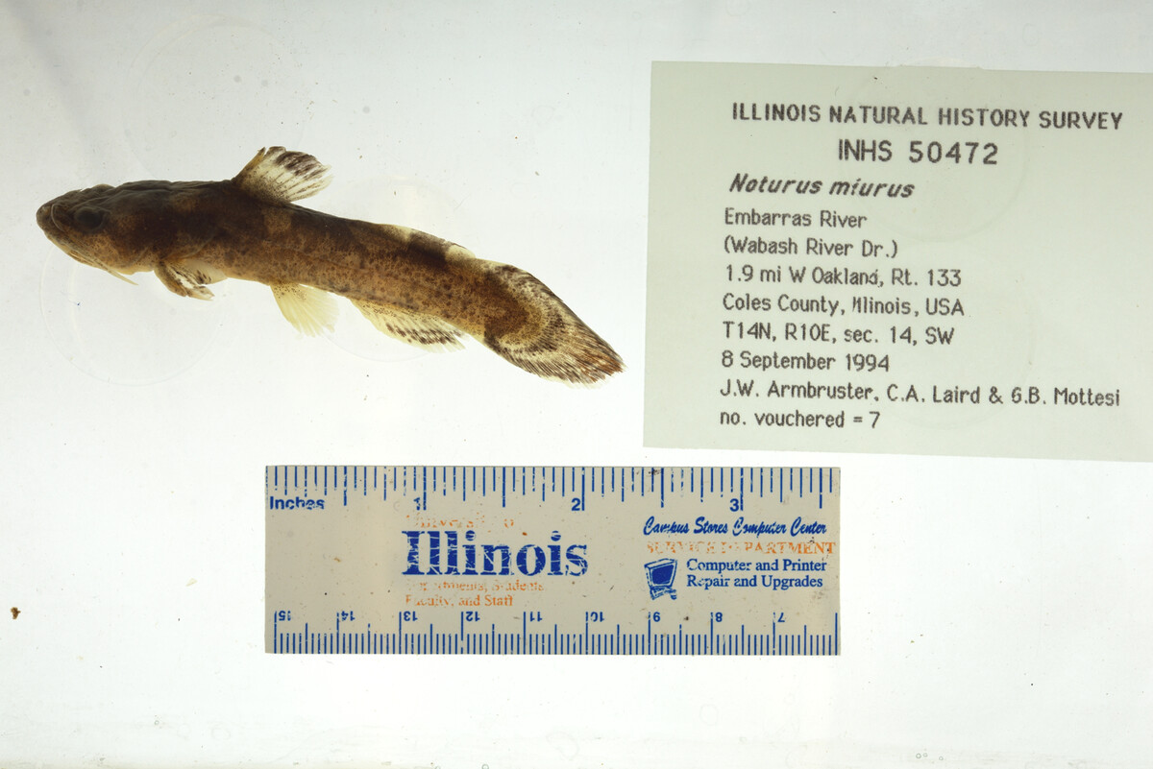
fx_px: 1922
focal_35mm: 60
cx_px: 576
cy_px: 384
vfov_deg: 22.6
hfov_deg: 33.4
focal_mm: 60
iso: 100
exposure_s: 1/200
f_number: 10
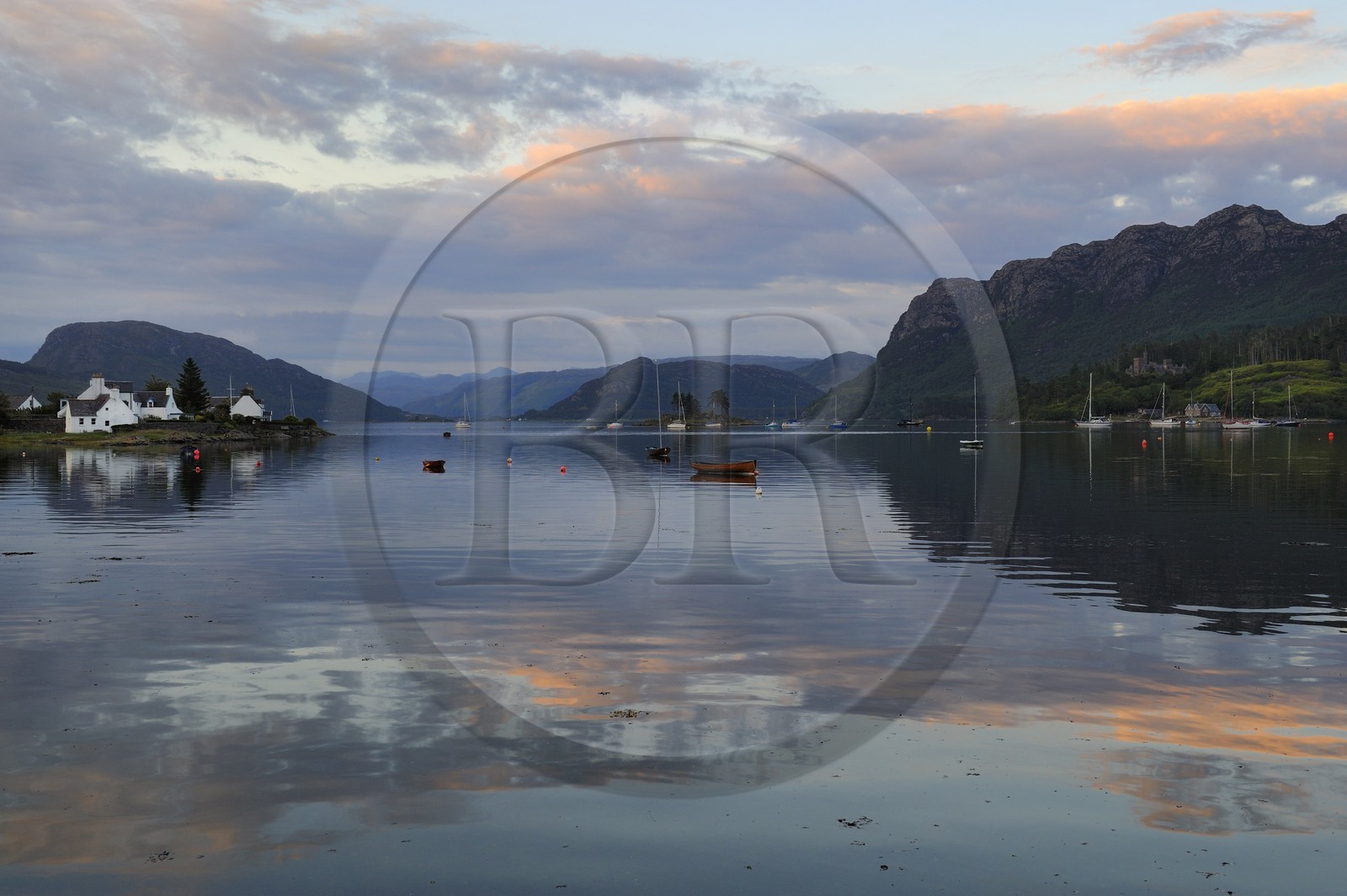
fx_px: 1496
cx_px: 674
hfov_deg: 48.5
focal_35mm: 40
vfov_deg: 33.4
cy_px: 448
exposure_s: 1/80
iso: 400
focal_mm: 40
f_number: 8
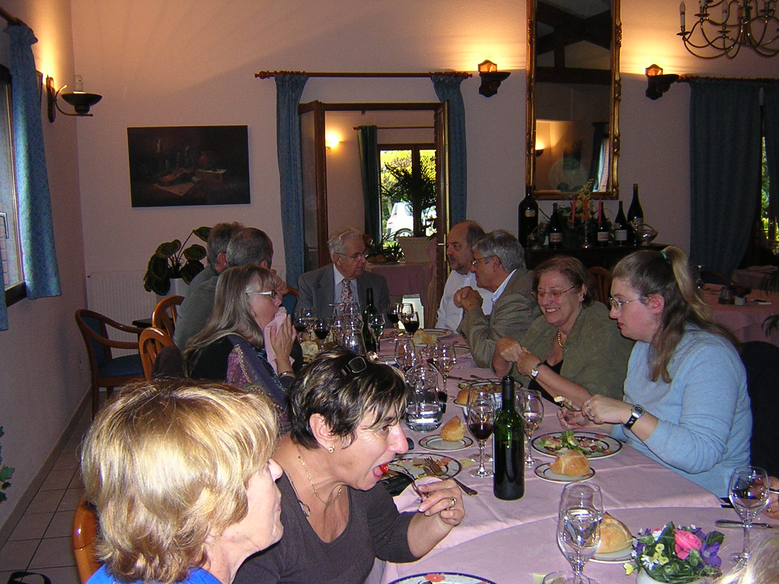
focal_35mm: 36
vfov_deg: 39.7
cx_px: 390
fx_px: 810
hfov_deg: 51.4
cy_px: 292
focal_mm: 4.7
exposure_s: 1/60.1
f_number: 2.6
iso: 245
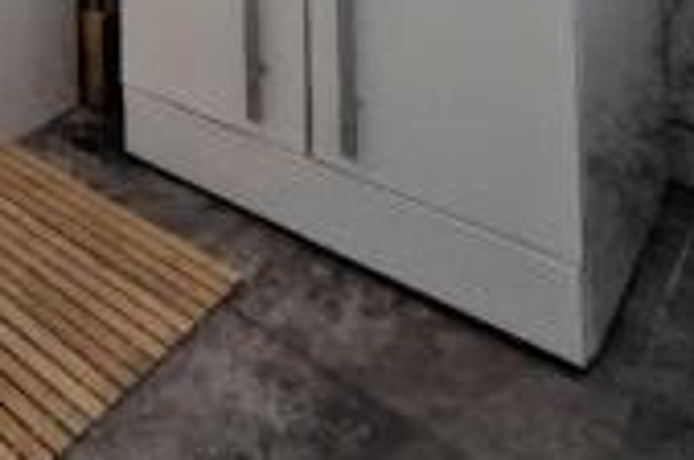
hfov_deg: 40.1
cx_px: 4
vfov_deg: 20.4
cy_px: -396
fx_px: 827
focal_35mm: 43
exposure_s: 1/641
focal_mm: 2.02
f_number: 1.7
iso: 61
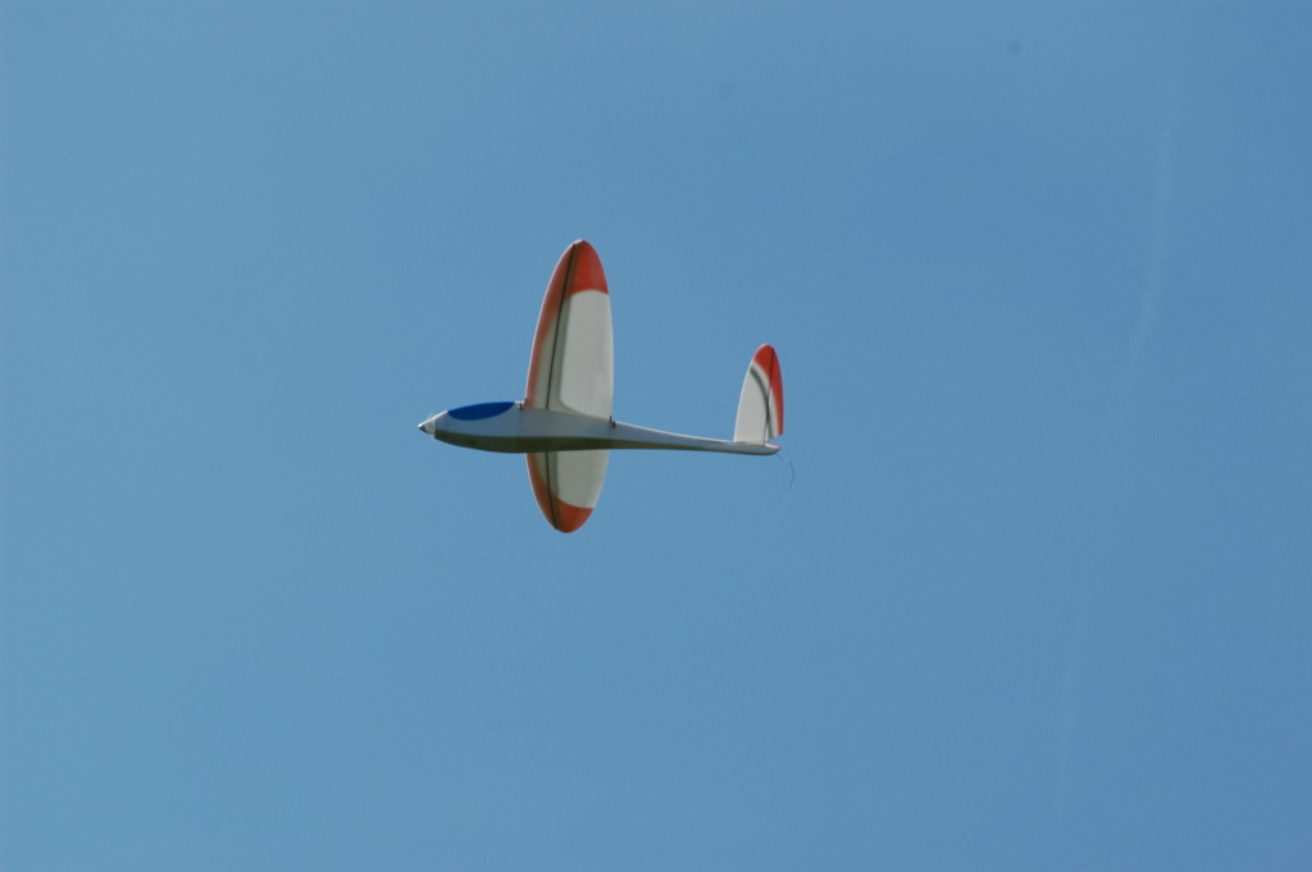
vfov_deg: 4.6
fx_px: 10919
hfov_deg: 6.9
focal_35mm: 300
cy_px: 436
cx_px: 656
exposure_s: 1/800
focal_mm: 200
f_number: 7.1
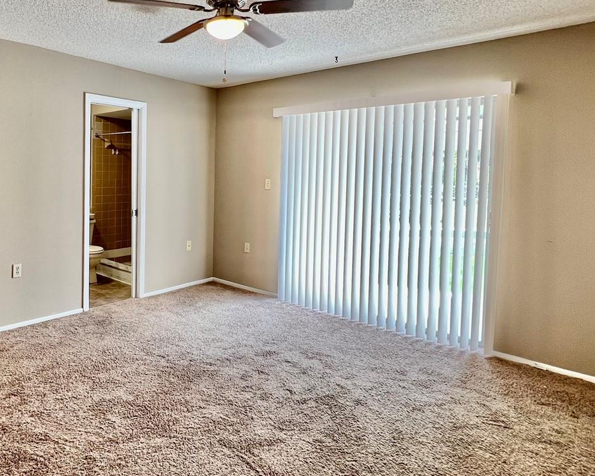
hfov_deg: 72.0
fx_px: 387
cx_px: 181
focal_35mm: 22
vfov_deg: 62.5
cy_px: 189
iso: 160
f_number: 1.8
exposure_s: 1/60
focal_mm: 1.57
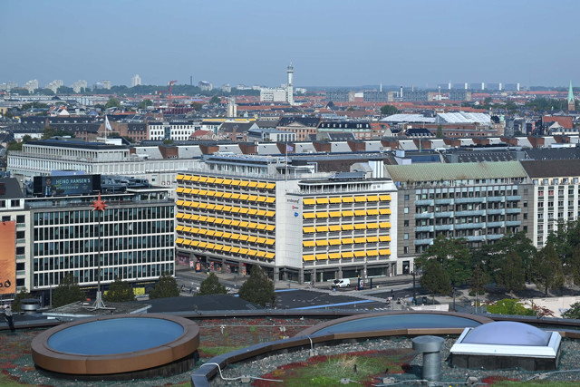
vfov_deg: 20.0
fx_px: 1096
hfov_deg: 29.6
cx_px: 290
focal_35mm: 68
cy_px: 194
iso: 100
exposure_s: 1/400
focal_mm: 68
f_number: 5.6
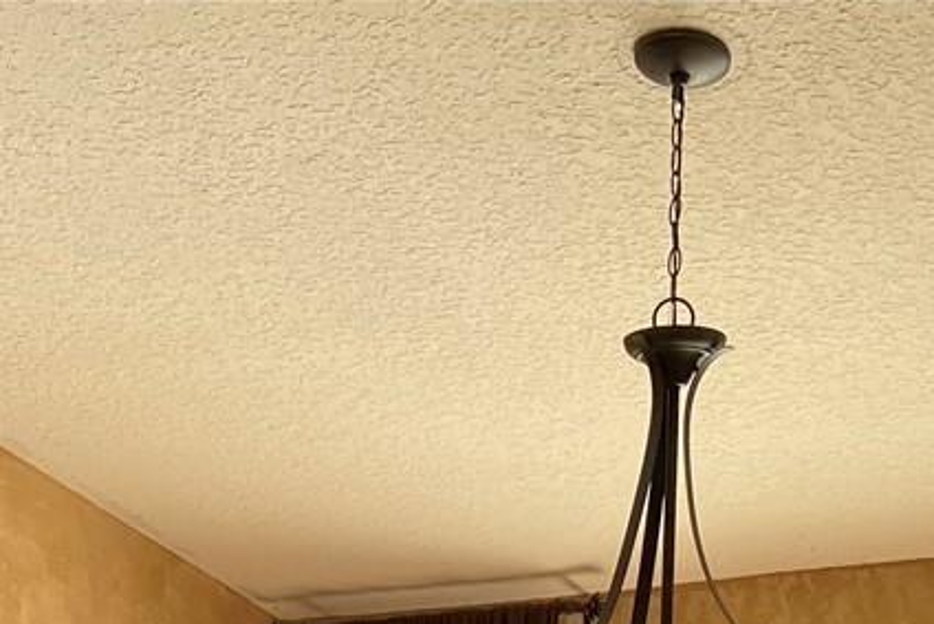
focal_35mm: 102
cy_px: 1321
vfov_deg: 11.8
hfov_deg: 20.0
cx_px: 423
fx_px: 2647
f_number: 1.8
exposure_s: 1/121
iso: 40
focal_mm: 4.25
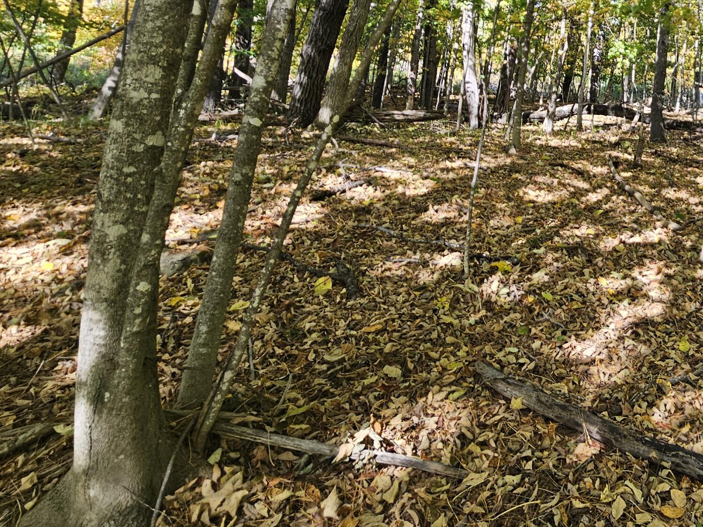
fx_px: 528
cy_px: 97
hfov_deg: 57.5
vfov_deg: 49.6
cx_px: 636
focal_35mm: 26
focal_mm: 2.2
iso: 50
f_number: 2.2
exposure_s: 1/120
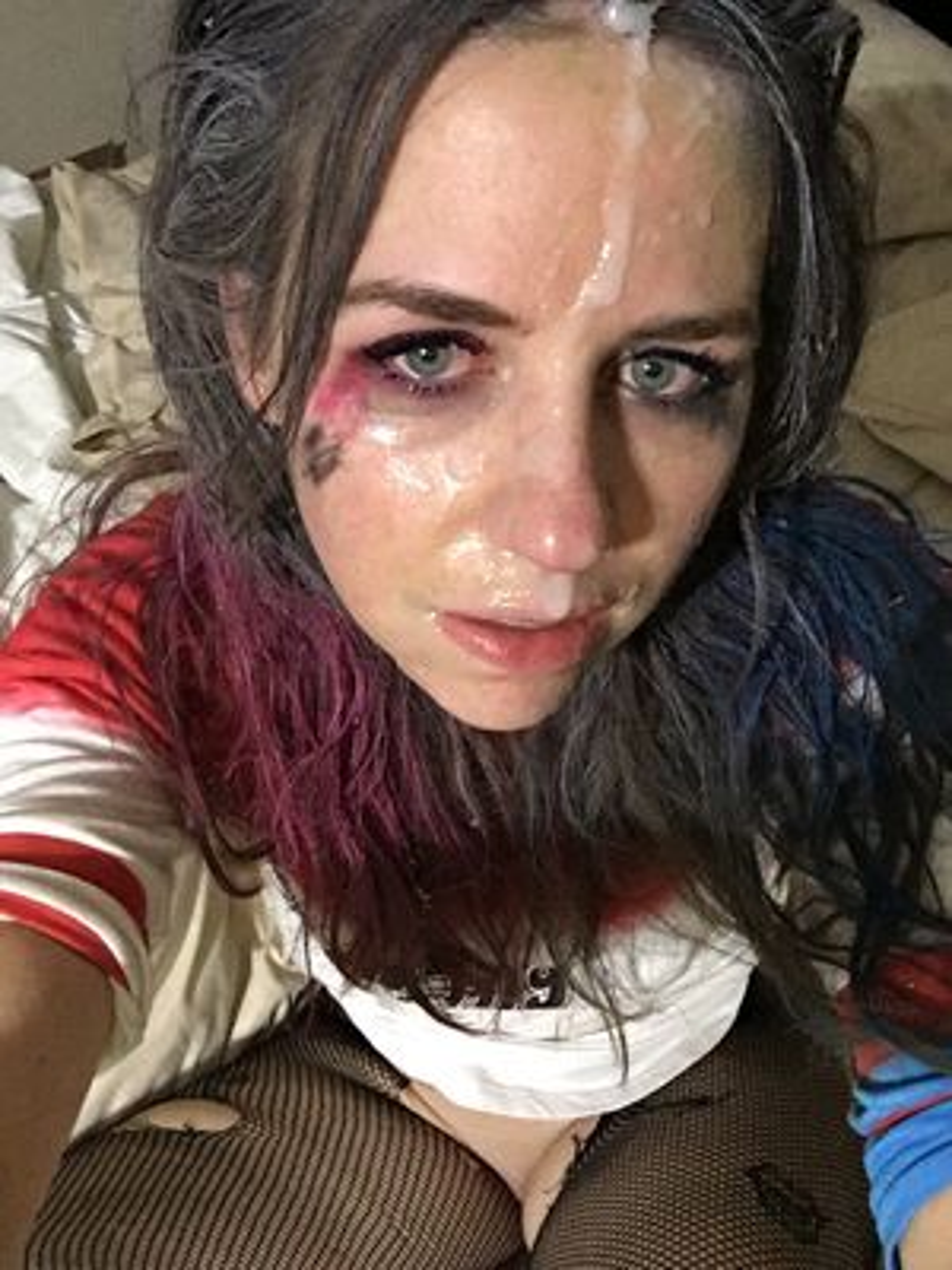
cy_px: 635
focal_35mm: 31
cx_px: 476
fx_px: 1137
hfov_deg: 45.4
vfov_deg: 58.4
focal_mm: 2.65
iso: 640
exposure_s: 1/15
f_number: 2.2
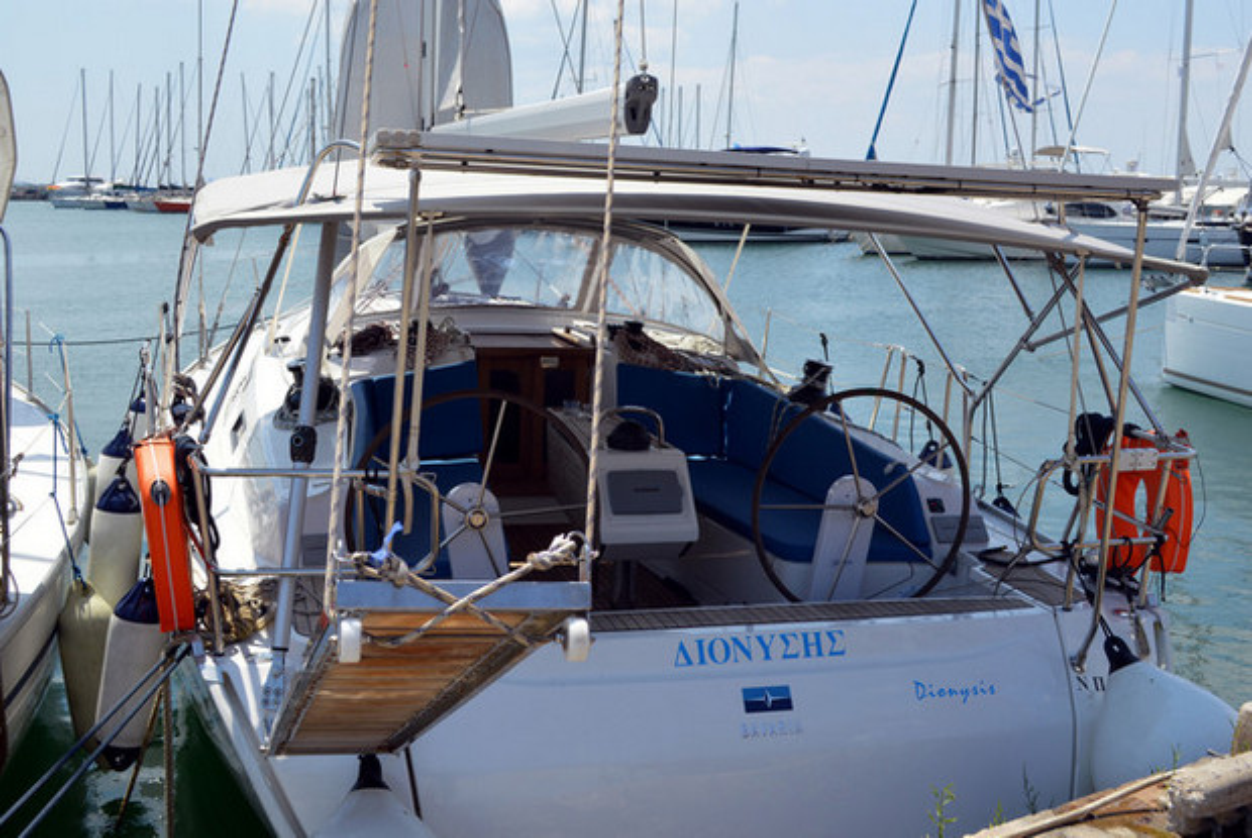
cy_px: 419
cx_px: 626
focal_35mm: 42
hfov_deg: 46.3
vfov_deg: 32.0
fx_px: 1462
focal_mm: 28
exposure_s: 1/250
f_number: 8
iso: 100
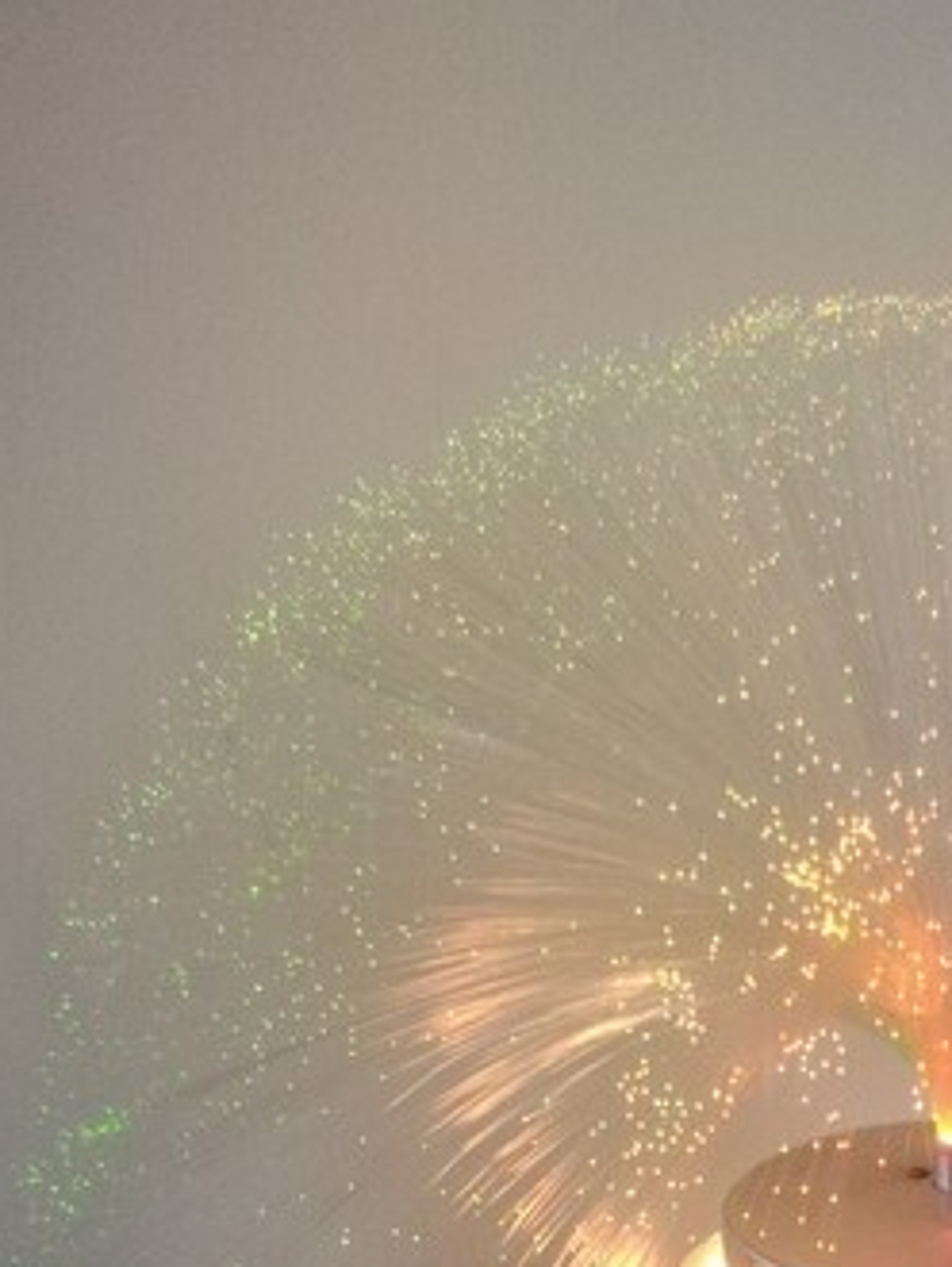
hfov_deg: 22.4
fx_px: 2307
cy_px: 1133
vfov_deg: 29.5
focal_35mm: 63
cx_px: 948
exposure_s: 1/14.3
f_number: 2.2
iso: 1250
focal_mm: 3.83
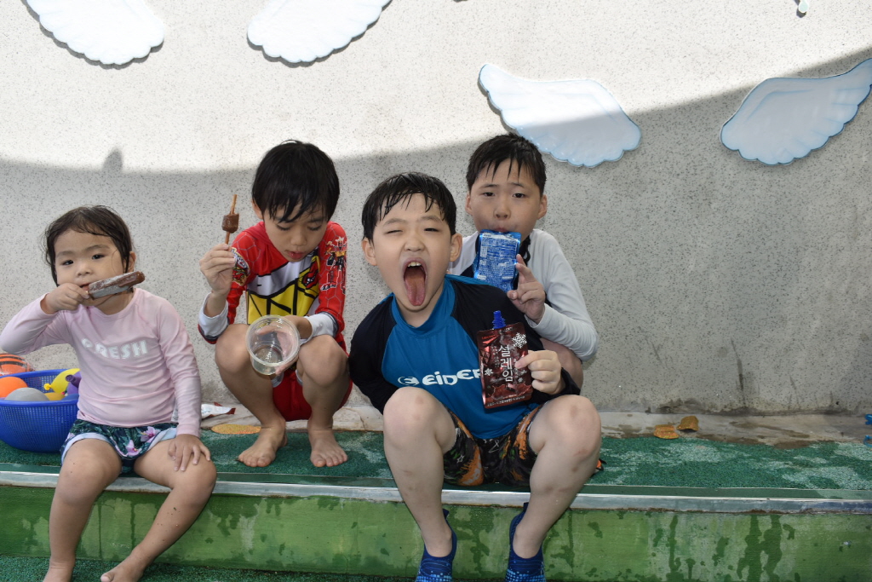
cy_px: 291
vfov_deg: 40.0
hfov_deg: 57.2
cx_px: 436
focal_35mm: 33
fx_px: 799
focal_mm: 22
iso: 100
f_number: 7.1
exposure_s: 1/200
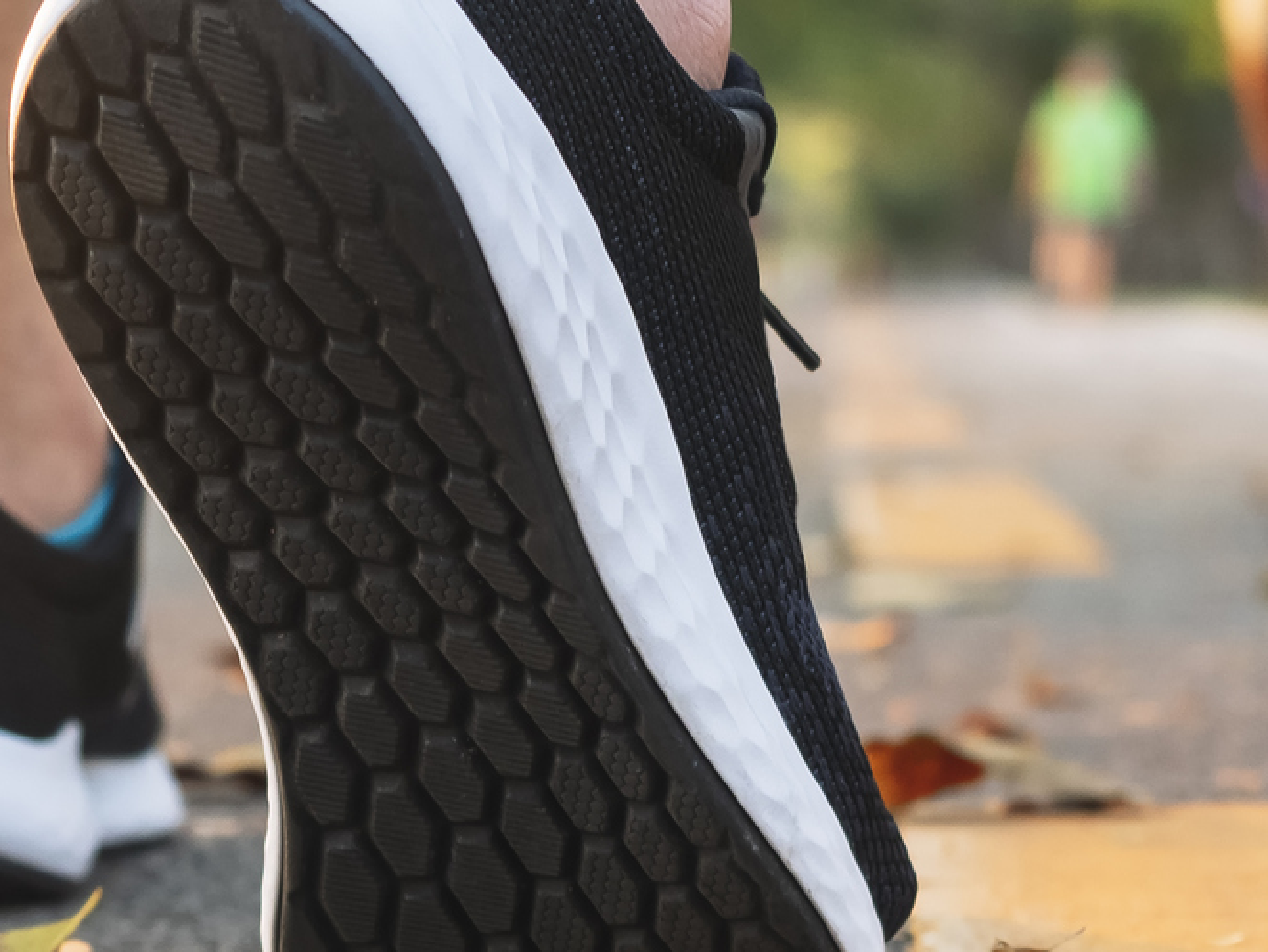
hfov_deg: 11.3
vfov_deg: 8.5
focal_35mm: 175
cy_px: 594
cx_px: 953
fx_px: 6413
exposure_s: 1/160
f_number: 2.8
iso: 200
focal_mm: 29
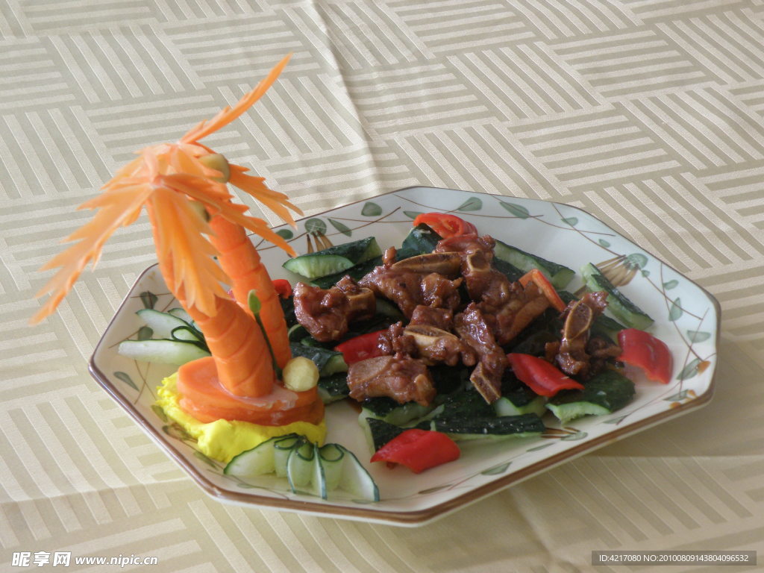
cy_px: 286
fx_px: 1898
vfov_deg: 17.2
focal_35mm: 86
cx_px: 382
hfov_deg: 22.8
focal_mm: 15.26
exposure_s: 1/30
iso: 125
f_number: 3.9
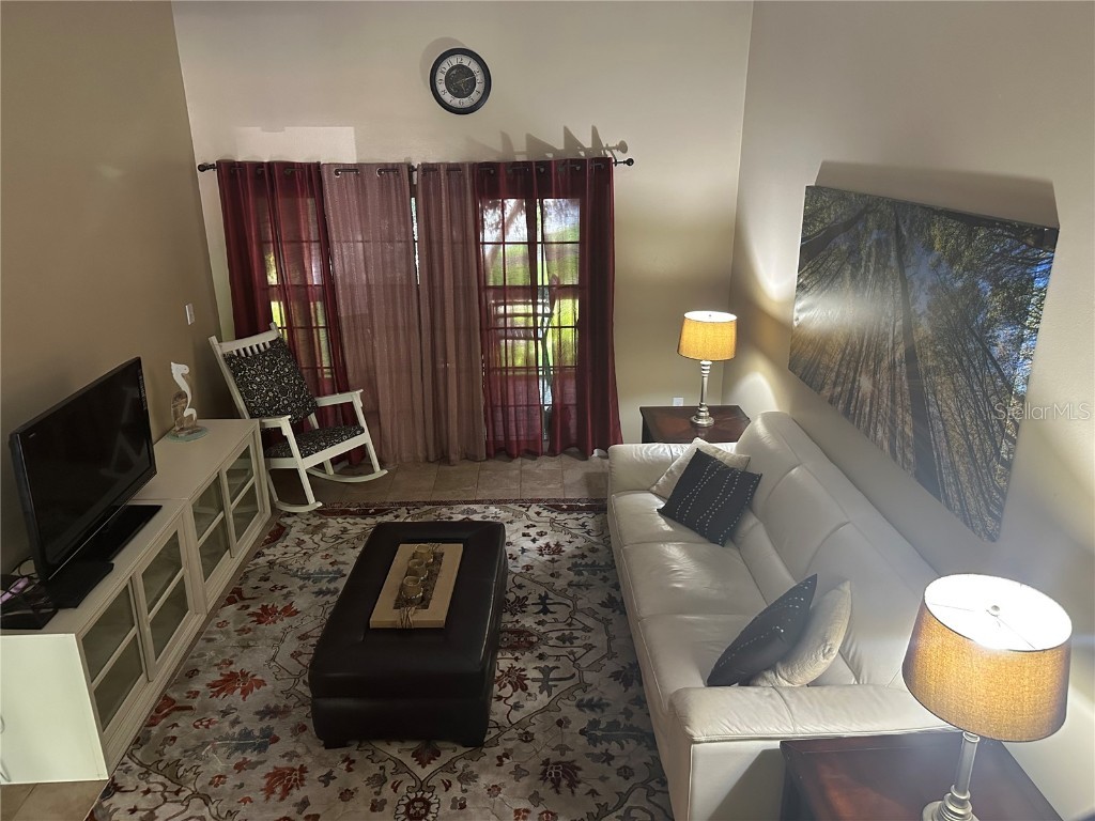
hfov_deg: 71.6
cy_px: 410
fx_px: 759
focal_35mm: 24
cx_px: 548
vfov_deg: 56.8
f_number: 1.78
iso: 640
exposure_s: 1/40
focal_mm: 6.86
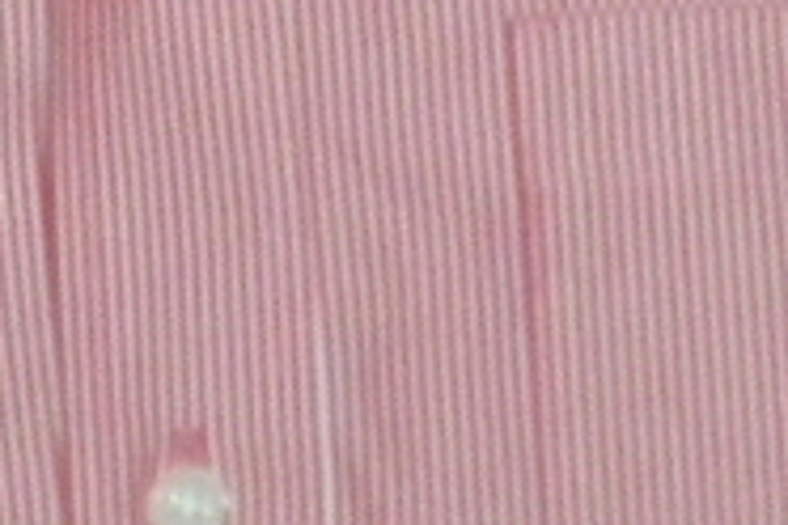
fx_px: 10944
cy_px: -1207
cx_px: 292
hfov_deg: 4.1
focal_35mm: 500
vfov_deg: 2.7
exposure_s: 1/60
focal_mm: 11.1
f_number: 4.6
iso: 400
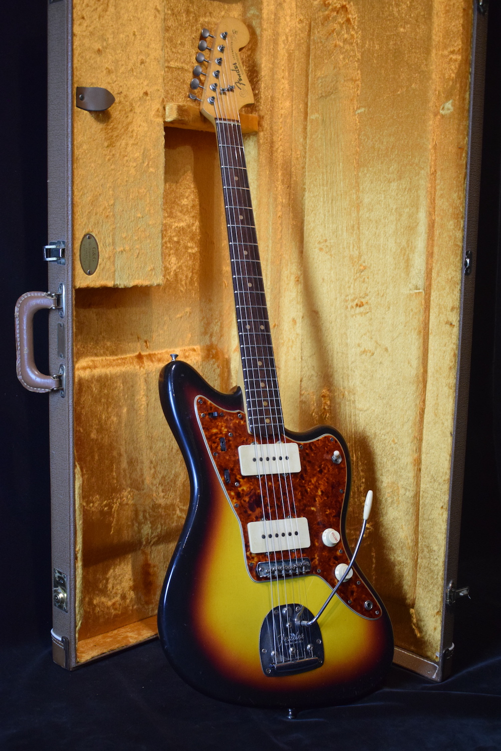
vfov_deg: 45.0
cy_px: 376
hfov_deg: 30.8
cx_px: 250
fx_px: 908
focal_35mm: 44
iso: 2200
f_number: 4.2
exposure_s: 1/60
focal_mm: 29
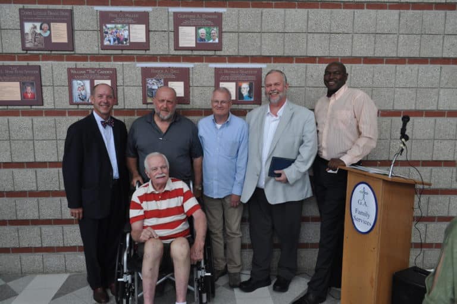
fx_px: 342
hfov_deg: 67.4
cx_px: 228
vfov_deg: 47.8
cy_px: 152
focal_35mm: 27
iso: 400
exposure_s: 1/125
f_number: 5.6
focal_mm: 18
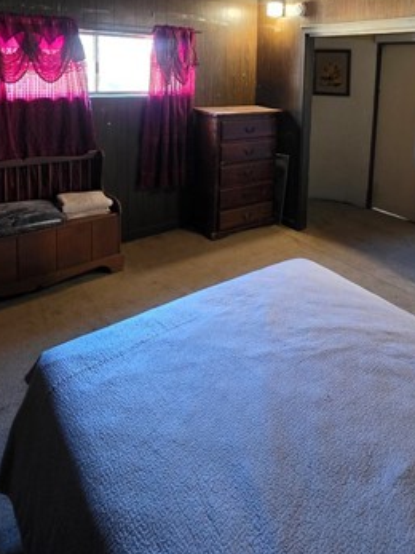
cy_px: 109
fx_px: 384
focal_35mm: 24
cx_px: 259
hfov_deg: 56.1
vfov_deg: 65.0
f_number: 1.9
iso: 800
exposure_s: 1/30
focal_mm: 2.2
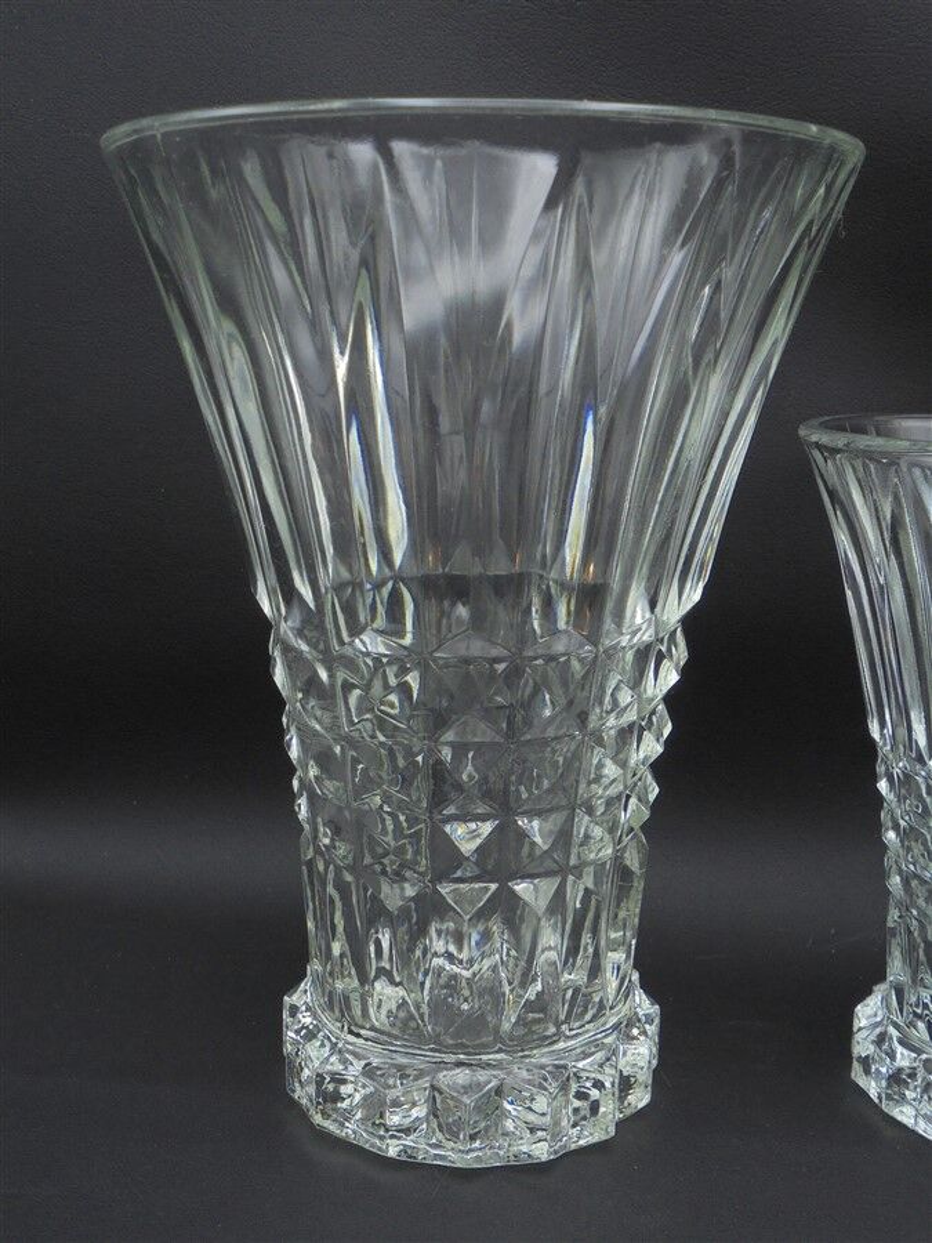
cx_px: 466
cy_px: 622
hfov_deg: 37.7
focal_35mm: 38
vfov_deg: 49.0
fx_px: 1364
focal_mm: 6.9
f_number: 4.2
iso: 200
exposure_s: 1/30
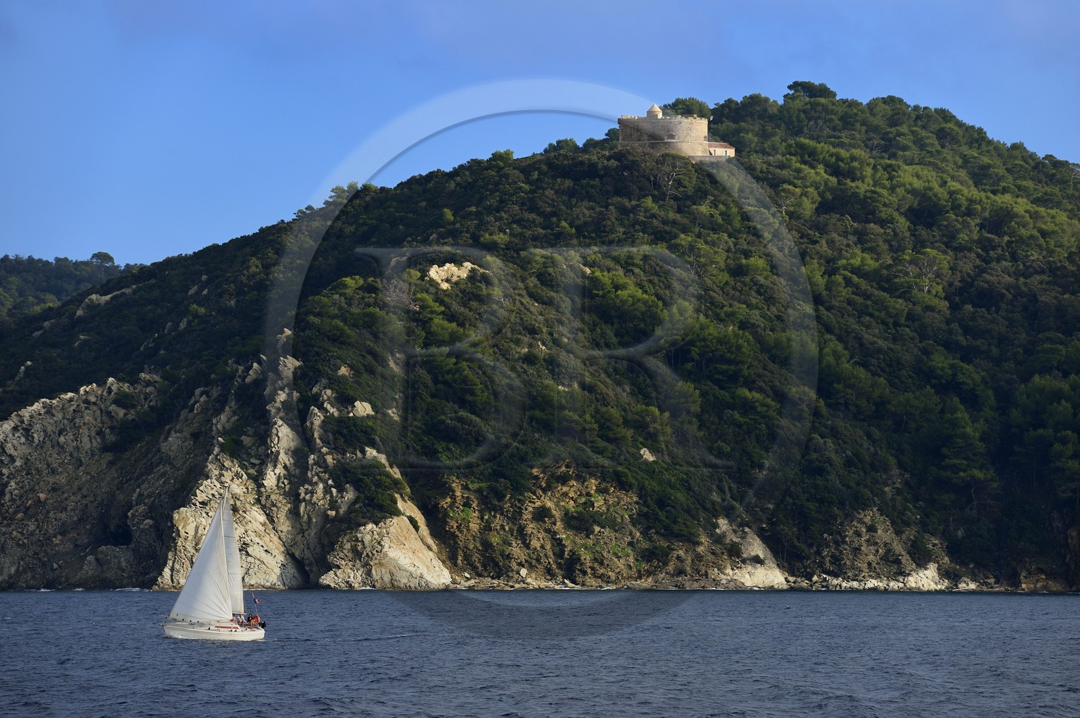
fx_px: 5995
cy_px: 359
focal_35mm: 200
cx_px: 540
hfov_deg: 10.3
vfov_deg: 6.9
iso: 200
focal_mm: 200
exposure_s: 1/400
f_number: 8
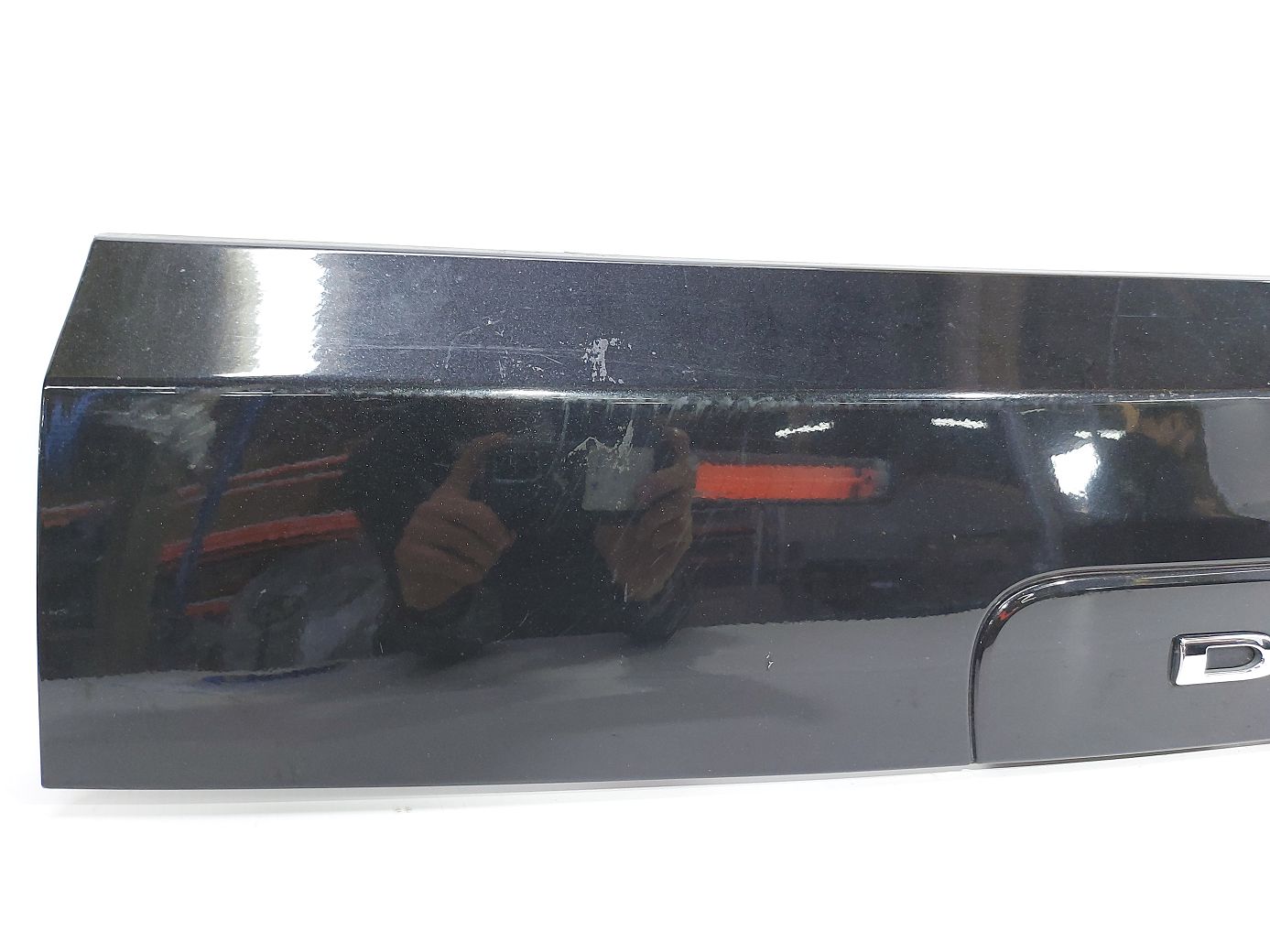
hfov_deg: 71.6
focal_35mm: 24
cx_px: 635
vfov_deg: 56.8
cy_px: 476
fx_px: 880
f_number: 1.8
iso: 200
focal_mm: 5.23
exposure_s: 1/50
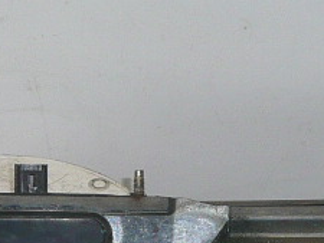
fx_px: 1489
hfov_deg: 12.3
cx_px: 27
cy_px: 150
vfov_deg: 9.3
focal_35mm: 159
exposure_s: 1/200
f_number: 3.3
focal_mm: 4.6
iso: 100
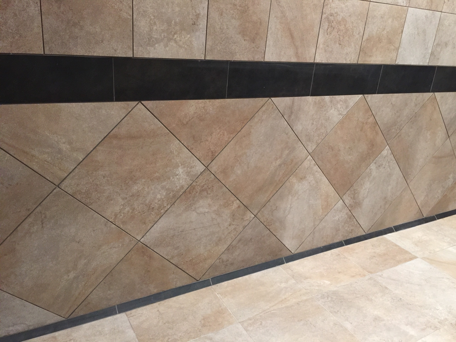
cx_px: 228
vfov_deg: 48.2
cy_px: 171
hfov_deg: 61.7
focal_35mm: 29
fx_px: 382
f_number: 2.2
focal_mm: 4.15
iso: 125
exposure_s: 1/15
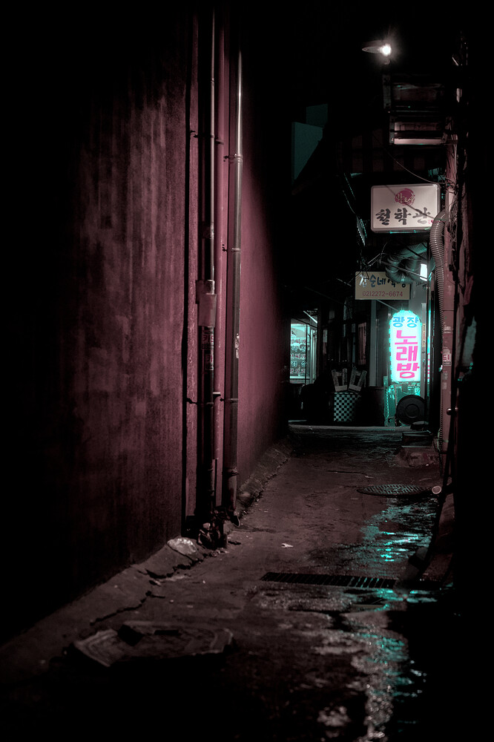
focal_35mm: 66
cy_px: 371
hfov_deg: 20.5
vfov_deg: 30.4
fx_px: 1366
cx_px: 247
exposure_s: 1/160
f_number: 4
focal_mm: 66.3
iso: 4000
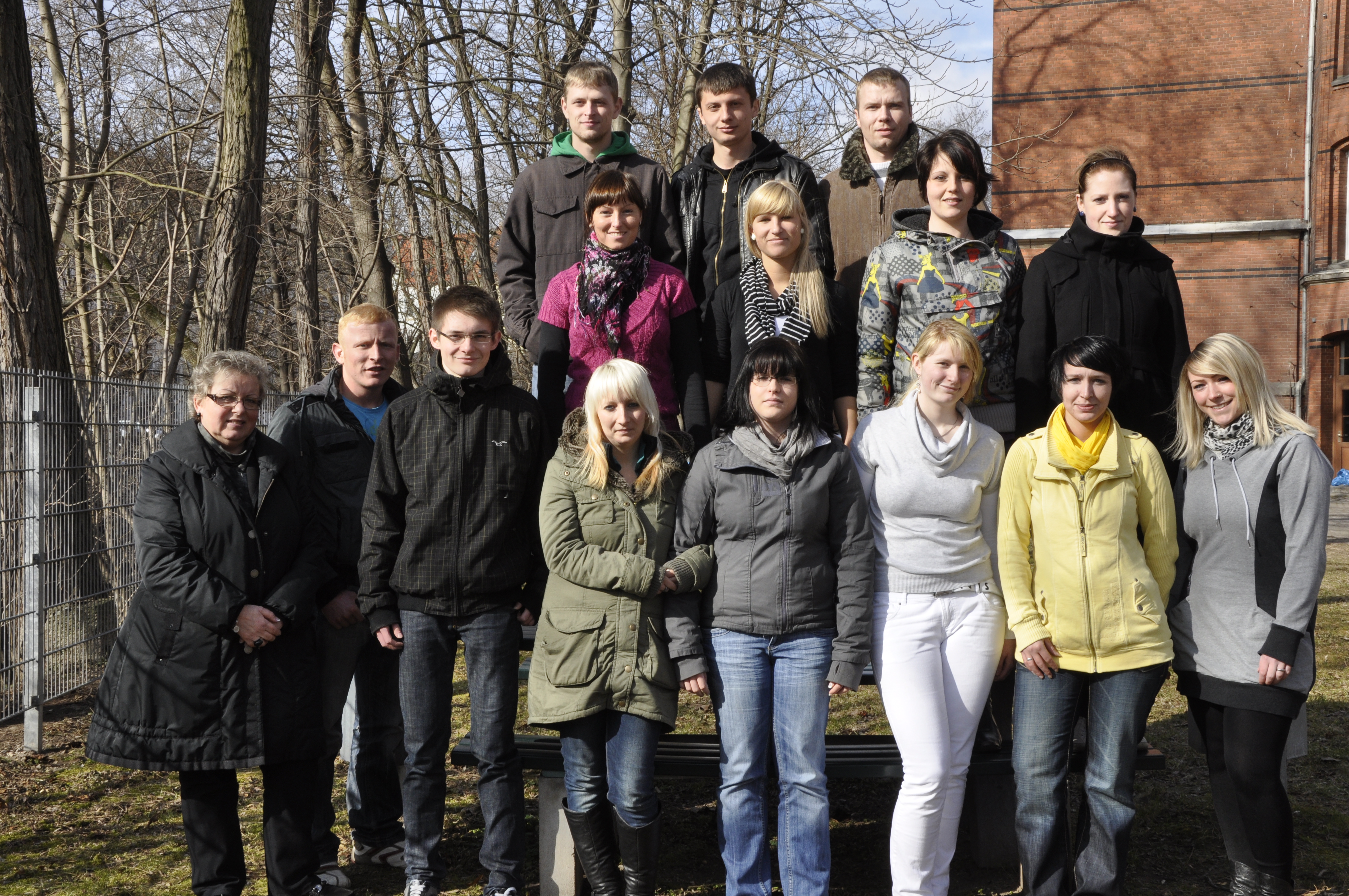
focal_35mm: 45
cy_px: 448
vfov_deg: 29.8
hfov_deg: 43.7
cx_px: 674
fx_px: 1684
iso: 400
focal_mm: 30
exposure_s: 1/200
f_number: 14
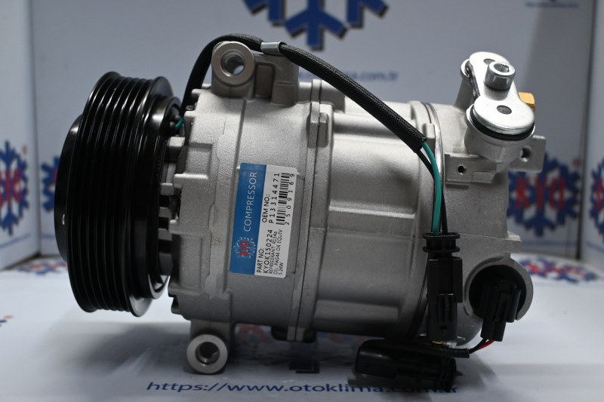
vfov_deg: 35.5
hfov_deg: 51.3
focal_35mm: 38
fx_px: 629
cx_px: 302
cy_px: 201
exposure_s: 1/125
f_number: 4.2
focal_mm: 25
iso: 1000
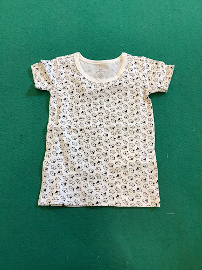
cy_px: 135
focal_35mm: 31
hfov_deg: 45.4
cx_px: 101
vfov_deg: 58.4
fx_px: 241
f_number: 2.4
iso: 50
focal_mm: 3.3
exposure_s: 1/50
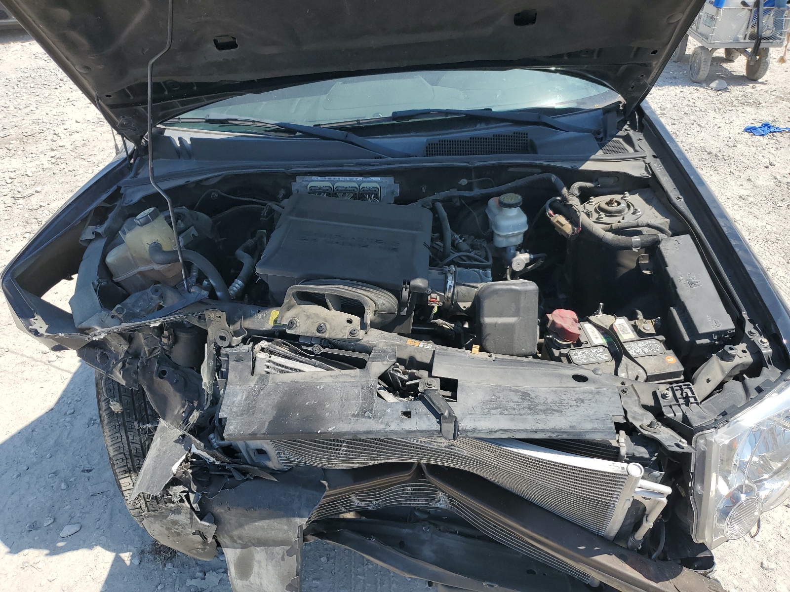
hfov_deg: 67.3
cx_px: 395
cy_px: 296
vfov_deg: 53.1
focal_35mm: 26
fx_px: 593
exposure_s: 1/2500
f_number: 1.5
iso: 50
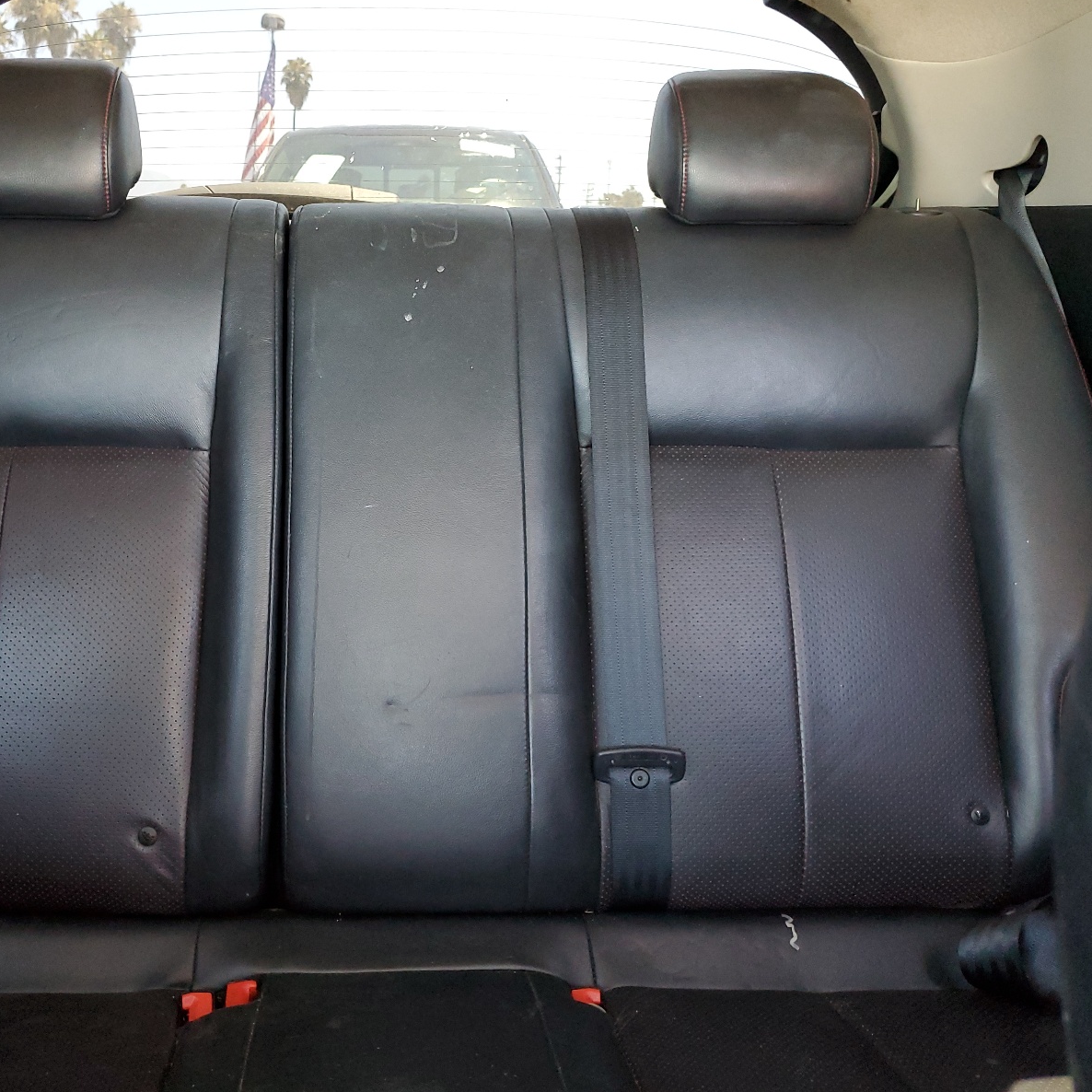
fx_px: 1106
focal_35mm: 31
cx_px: 392
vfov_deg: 52.5
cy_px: 541
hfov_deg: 51.8
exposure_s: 1/60.2
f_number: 1.5
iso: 255
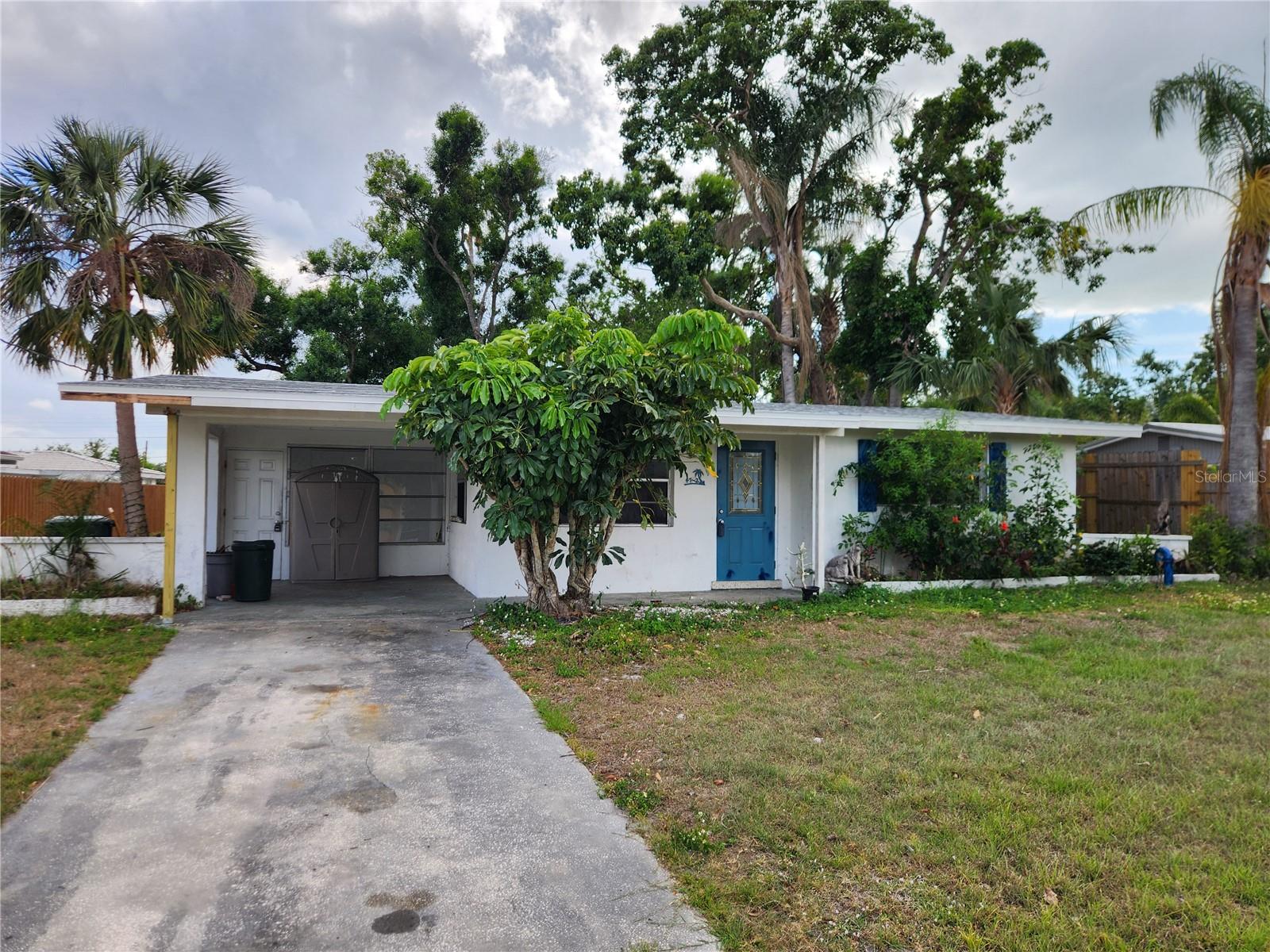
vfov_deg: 58.9
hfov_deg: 73.9
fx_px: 844
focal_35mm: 23
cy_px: 476
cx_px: 635
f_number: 1.8
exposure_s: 1/1050
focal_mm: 5.4
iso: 20
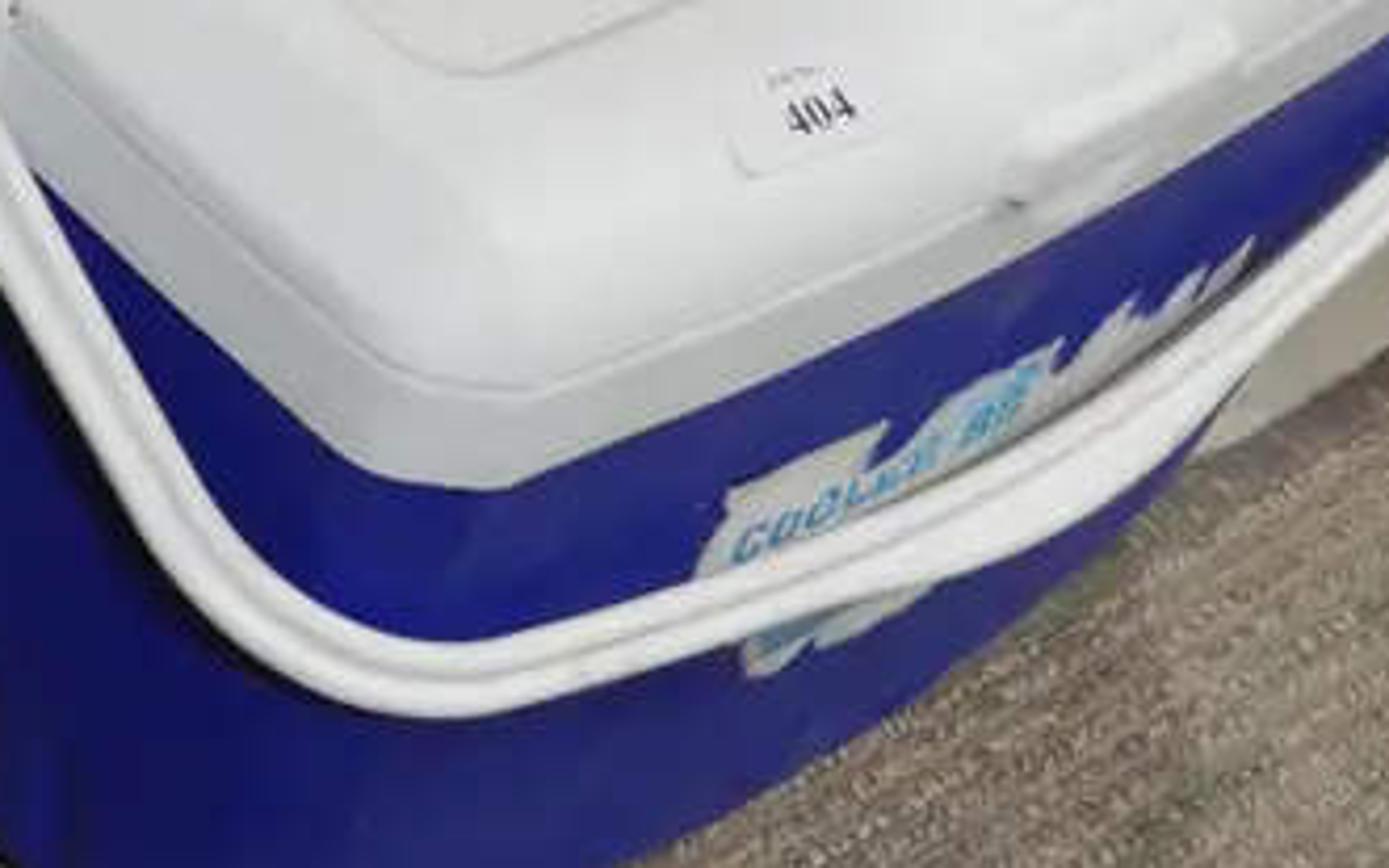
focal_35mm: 164
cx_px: -529
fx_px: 6209
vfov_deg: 7.8
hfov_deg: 12.3
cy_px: -602
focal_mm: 25
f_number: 5.3
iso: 800
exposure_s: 1/60
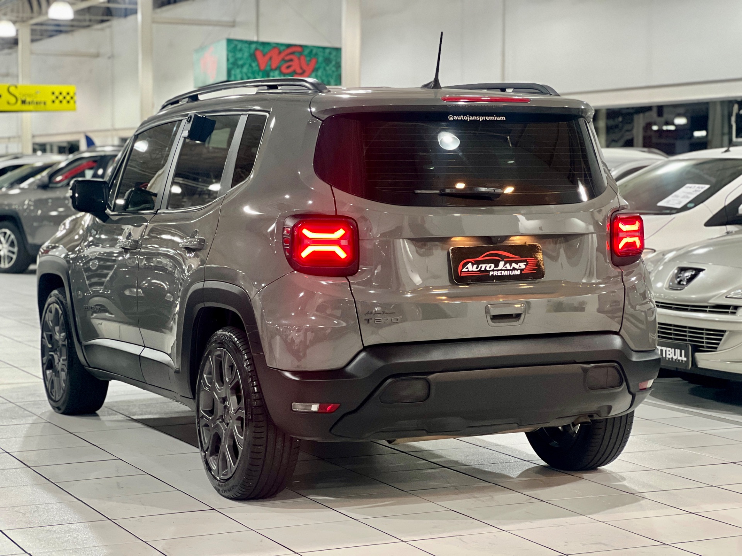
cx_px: 371
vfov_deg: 19.1
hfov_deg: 25.3
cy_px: 278
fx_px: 1651
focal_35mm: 77
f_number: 2.8
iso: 400
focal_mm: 9
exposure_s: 1/24
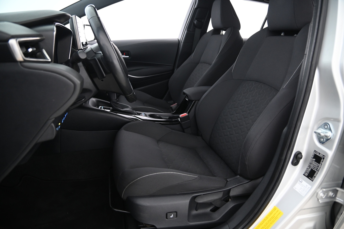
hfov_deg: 73.8
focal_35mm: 24
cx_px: 172
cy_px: 114
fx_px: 229
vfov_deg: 53.1
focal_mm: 24
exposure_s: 1/15
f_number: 4
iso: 2000
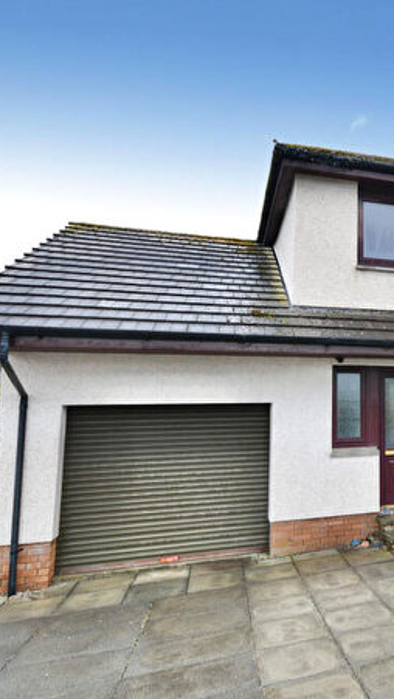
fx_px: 482
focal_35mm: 26
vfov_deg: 71.9
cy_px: 343
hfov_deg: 38.5
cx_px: 410
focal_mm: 11
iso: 100
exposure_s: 1/20
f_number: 6.3
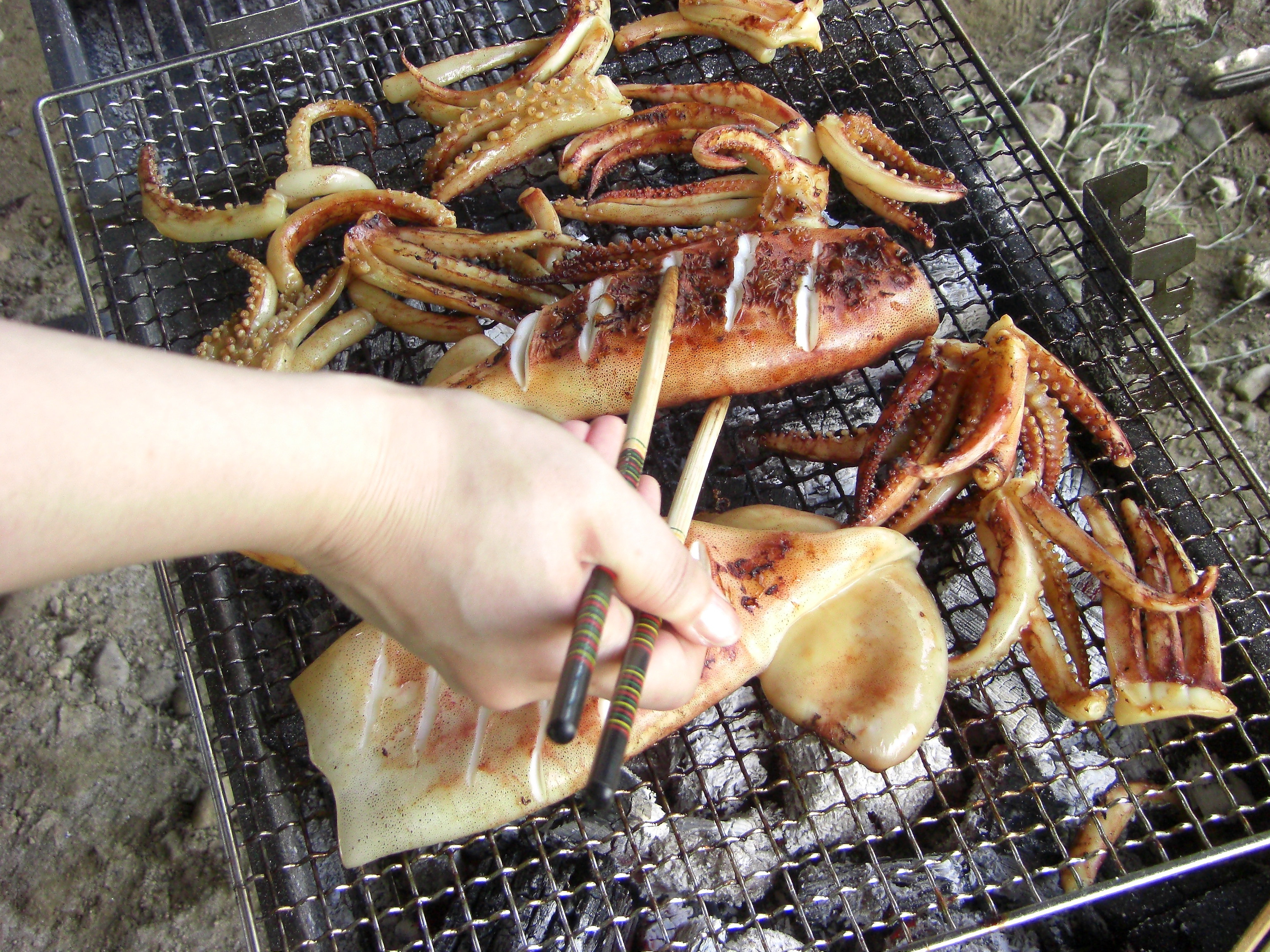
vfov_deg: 22.3
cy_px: 476
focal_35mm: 66
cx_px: 635
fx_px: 2421
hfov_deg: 29.4
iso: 200
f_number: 3.9
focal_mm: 11
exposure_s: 1/40
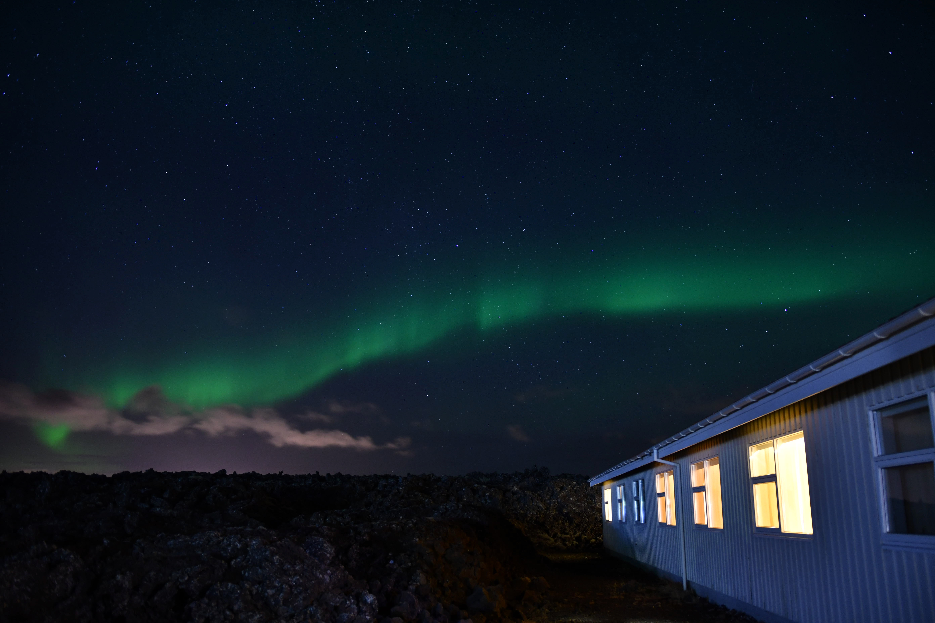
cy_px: 312
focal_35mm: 28
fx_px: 740
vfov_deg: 45.7
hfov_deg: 64.6
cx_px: 468
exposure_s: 4
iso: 500
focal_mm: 19
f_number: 1.8
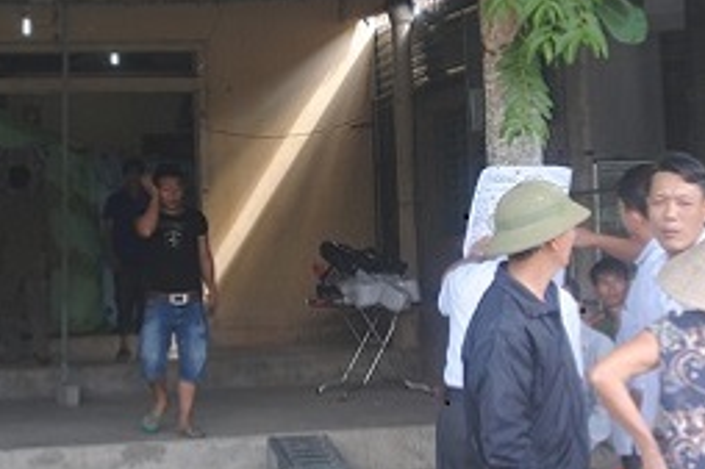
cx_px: 368
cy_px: 157
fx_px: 1840
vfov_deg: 14.5
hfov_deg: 21.7
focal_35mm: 94
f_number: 4.8
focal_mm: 32
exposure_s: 1/100
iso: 200
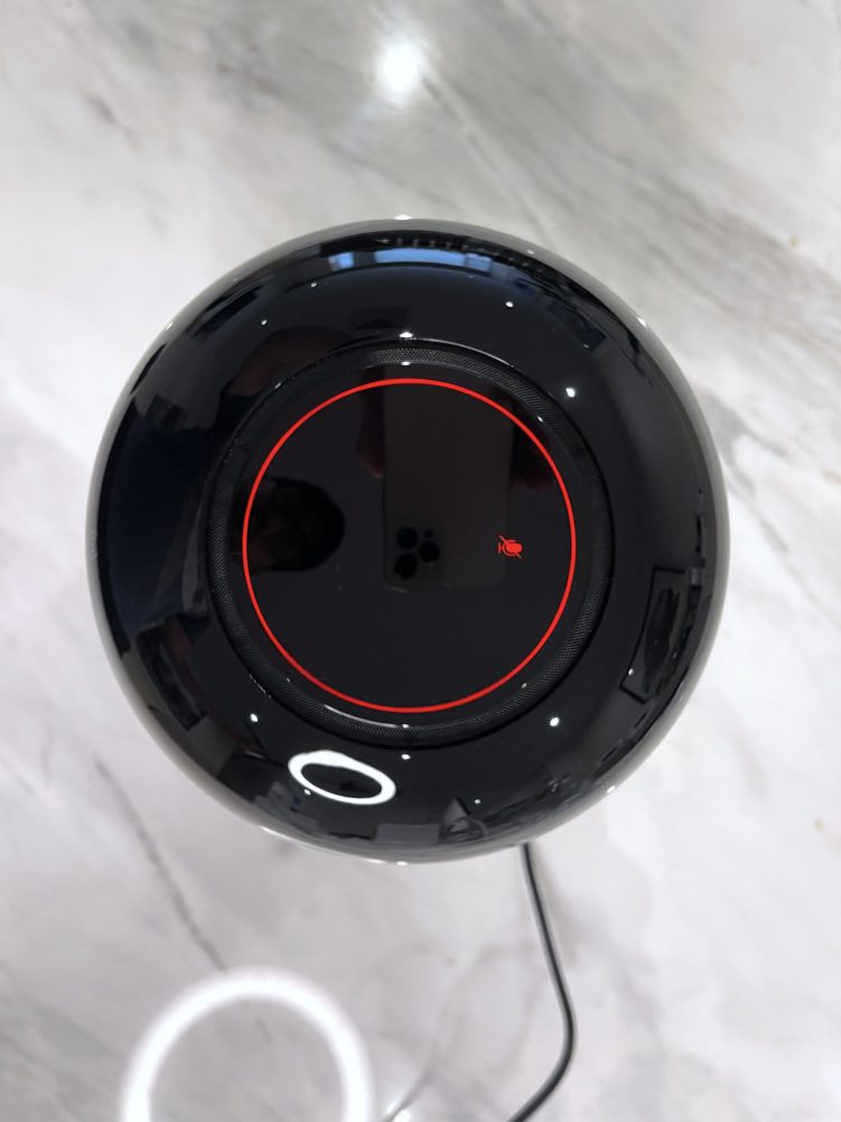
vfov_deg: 67.3
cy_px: 561
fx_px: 842
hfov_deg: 53.1
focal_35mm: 26
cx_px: 420
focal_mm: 5.1
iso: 100
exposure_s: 1/50
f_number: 1.6
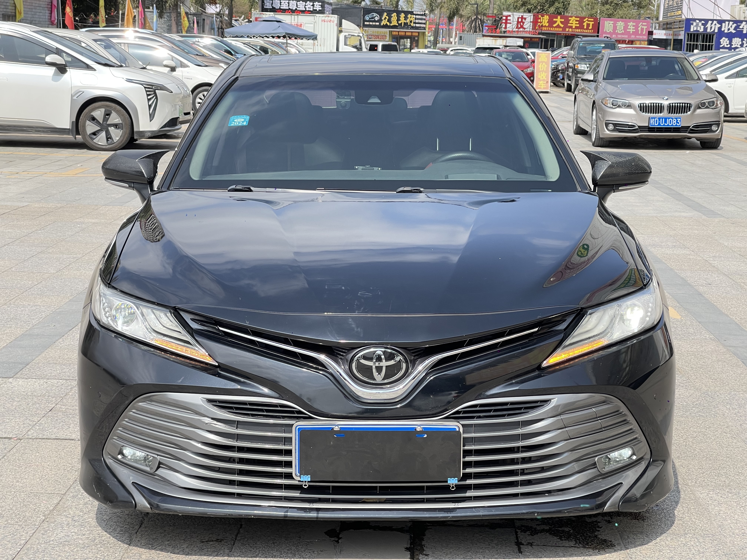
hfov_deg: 30.3
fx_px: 1381
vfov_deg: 22.9
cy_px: 280
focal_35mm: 64
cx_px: 374
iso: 20
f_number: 2.2
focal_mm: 7.5
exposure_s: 1/558
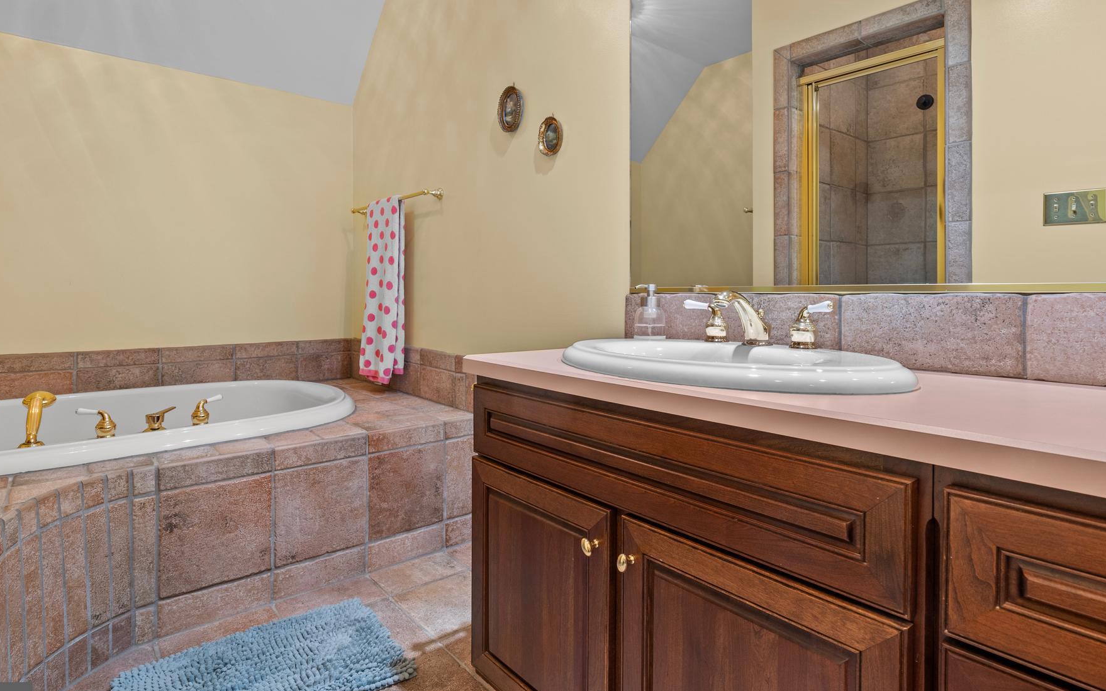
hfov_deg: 88.0
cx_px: 537
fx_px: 573
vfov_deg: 61.9
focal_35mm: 19
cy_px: 299
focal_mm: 16
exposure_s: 1/4
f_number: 8
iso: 400
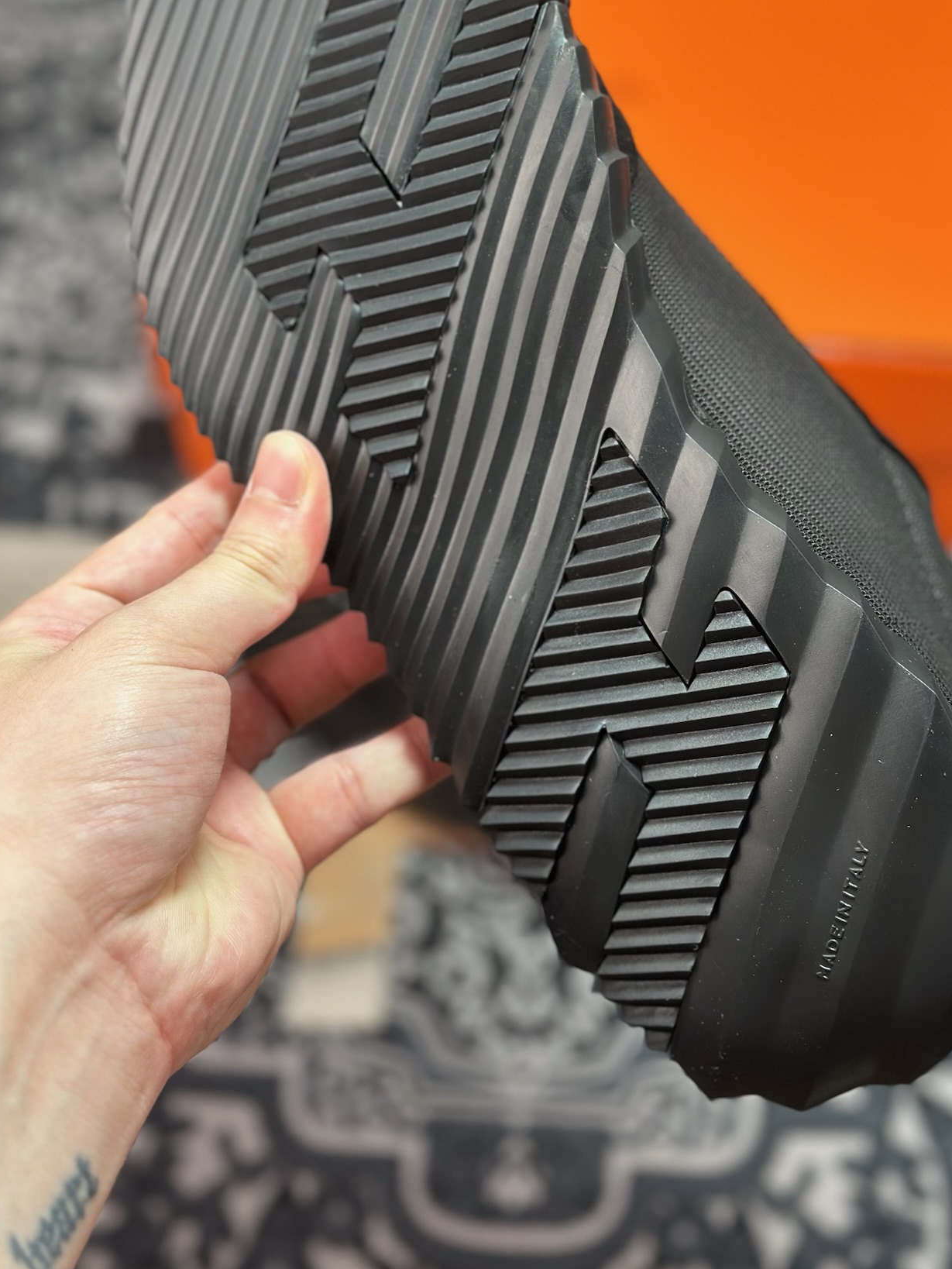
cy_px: 483
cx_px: 587
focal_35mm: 60
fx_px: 2200
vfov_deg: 32.0
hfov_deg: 24.4
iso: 80
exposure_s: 1/280
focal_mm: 6.86
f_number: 1.78
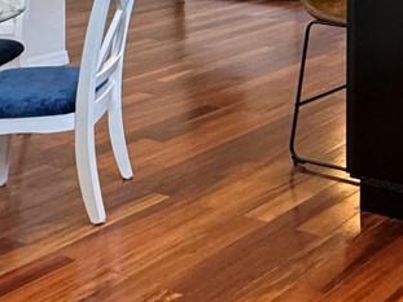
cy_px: -157
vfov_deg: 18.1
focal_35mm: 72
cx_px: 517
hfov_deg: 23.9
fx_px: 838
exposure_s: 1/120
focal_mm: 2.22
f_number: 2.2
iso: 320
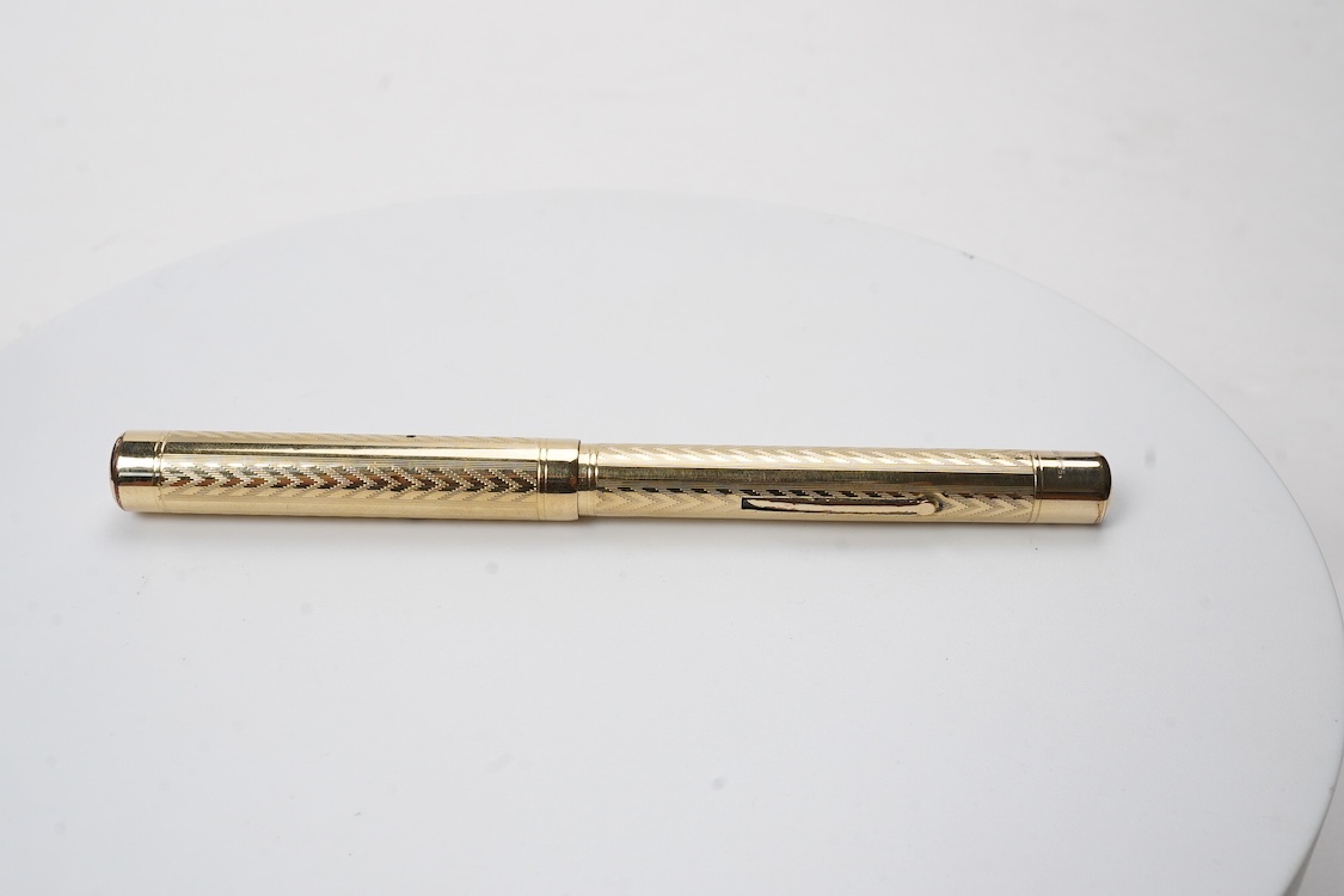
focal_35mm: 45
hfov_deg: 43.6
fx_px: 1680
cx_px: 672
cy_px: 448
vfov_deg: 29.9
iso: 500
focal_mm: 30
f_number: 22
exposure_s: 1/100
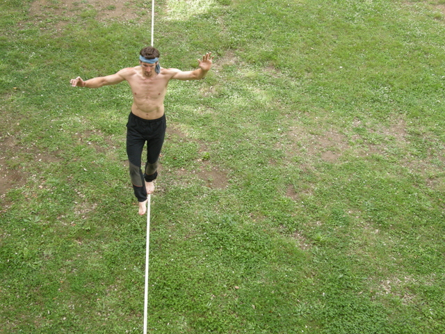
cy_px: 167
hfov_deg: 42.1
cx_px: 222
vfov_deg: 32.2
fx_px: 578
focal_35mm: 45
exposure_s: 1/250
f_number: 3.1
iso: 189
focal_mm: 9.6
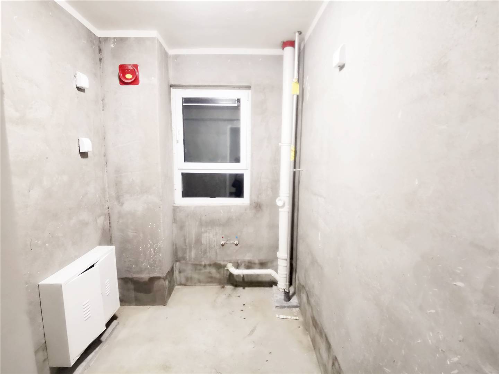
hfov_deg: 91.0
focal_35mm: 17
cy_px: 187
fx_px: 245
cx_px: 250
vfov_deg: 74.7
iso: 1000
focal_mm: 2.26
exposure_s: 1/16.7
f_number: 2.2
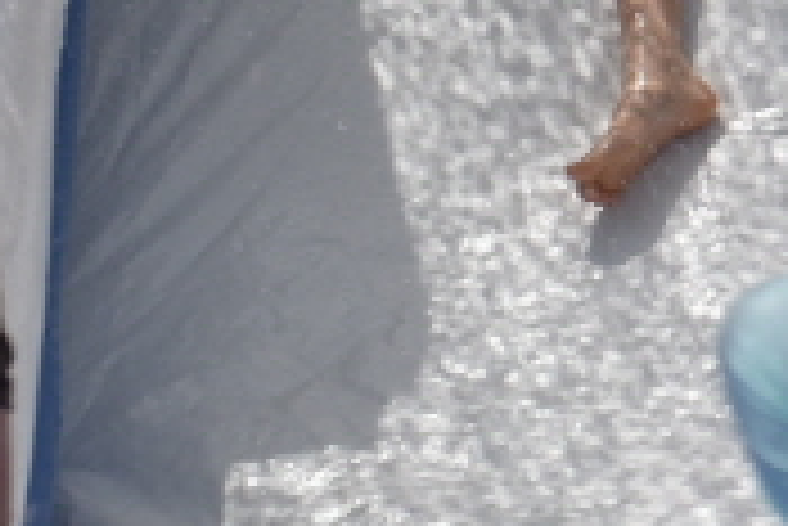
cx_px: 1513
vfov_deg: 2.1
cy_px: 171
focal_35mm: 669
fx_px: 14655
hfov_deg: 3.1
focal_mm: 78
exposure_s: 1/250
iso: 200
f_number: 8
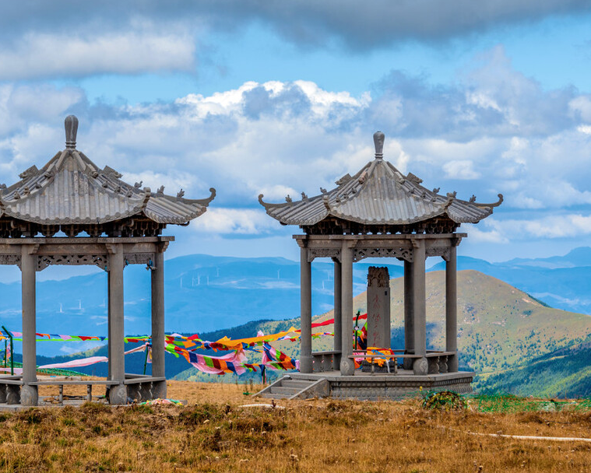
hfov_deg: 10.7
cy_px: 166
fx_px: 3168
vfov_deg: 8.5
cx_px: 252
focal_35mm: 181
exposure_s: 1/250
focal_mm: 122
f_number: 8
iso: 100
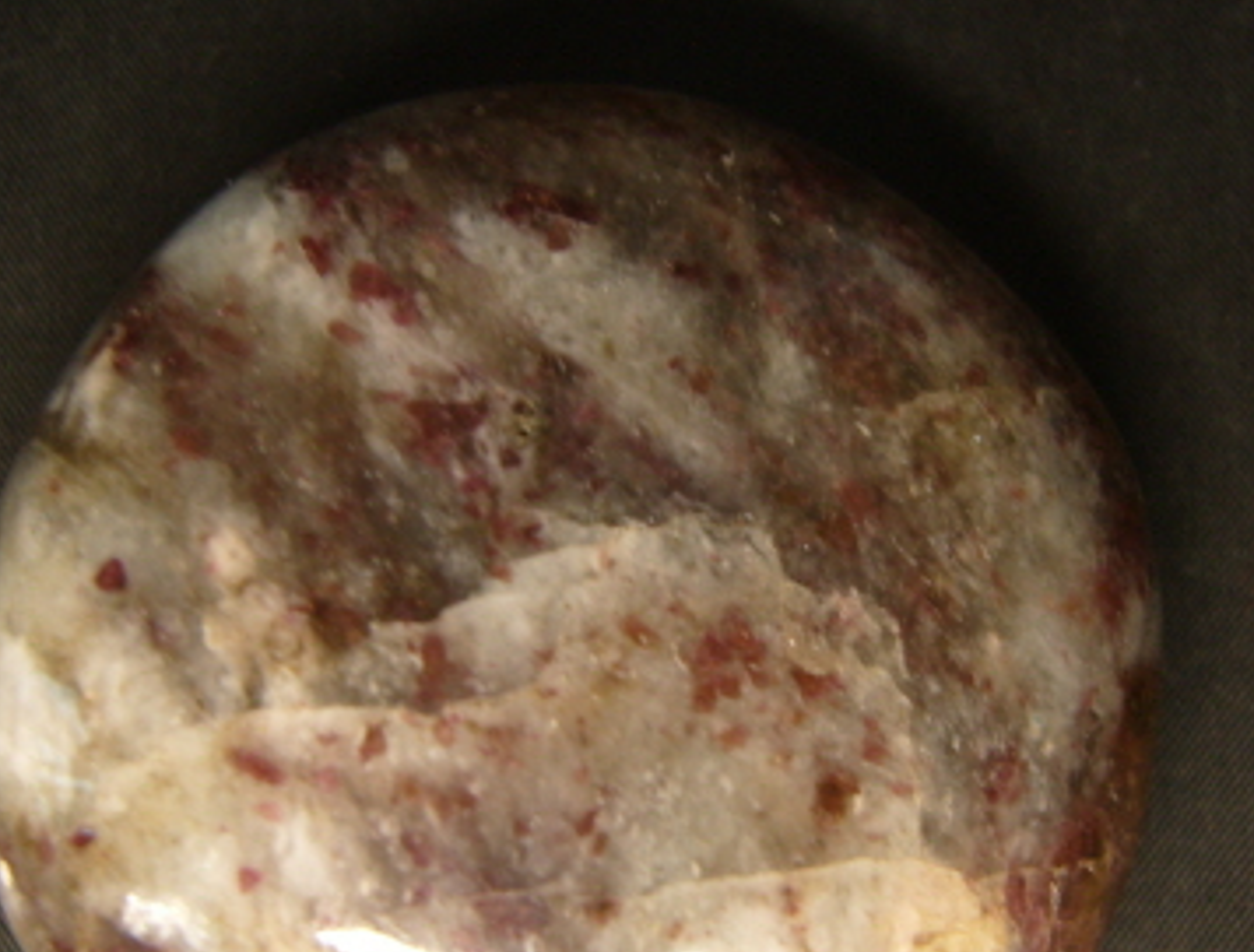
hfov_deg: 38.7
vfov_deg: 29.7
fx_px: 1783
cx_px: 569
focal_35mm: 49
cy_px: 636
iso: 91
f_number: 2.8
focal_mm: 7.4
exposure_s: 1/30
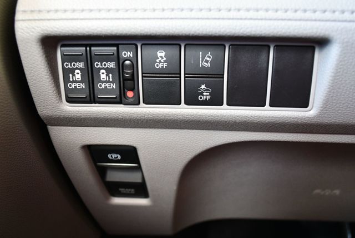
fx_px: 355
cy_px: 119
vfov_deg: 36.9
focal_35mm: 36
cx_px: 178
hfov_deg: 53.1
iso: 900
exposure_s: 1/125
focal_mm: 18
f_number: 3.5
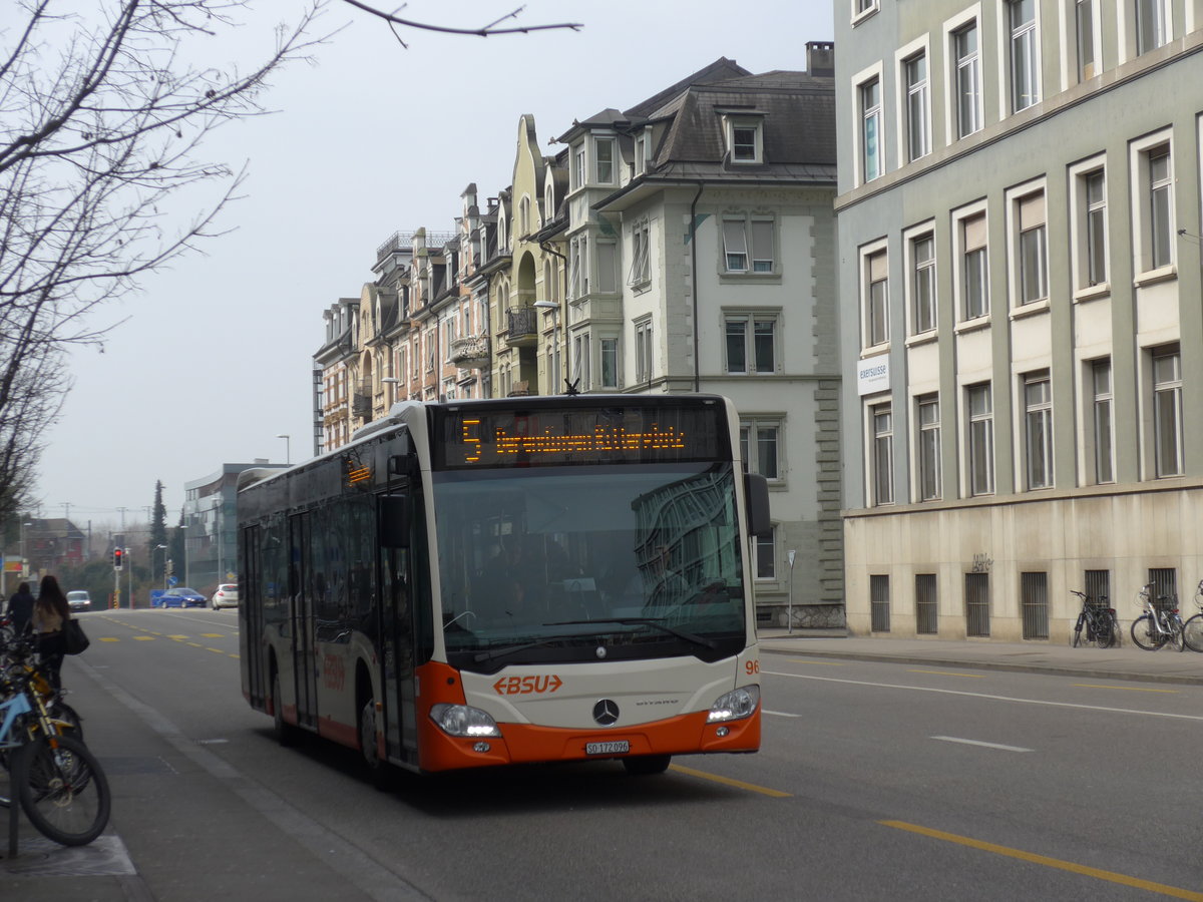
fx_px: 2433
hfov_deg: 27.8
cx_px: 602
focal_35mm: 70
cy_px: 451
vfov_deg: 21.0
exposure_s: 1/640
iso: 80
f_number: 4.2
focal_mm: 15
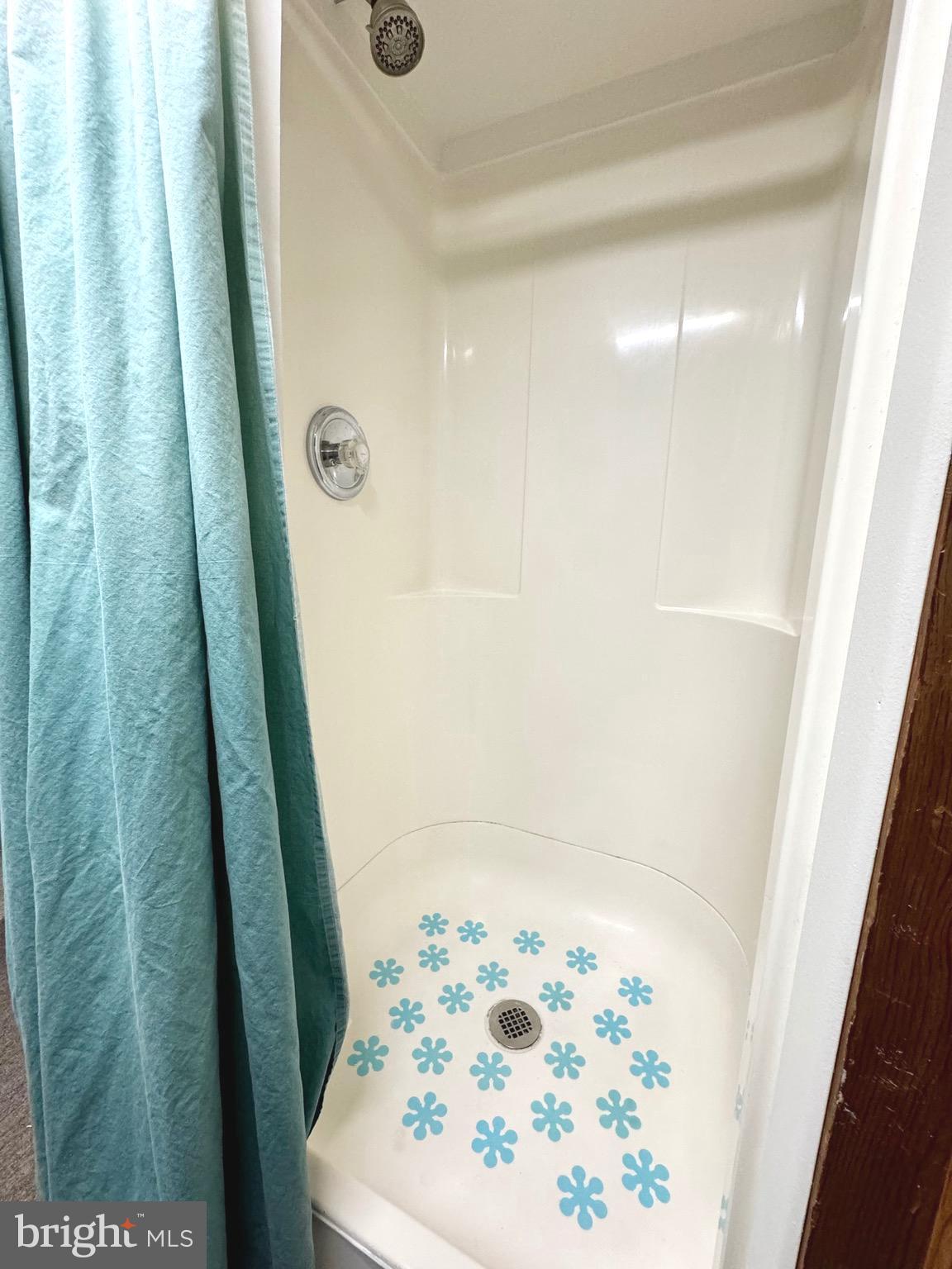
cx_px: 476
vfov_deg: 102.1
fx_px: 513
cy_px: 634
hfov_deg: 85.7
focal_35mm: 14
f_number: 2.2
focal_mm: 2.22
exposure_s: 1/60
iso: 250
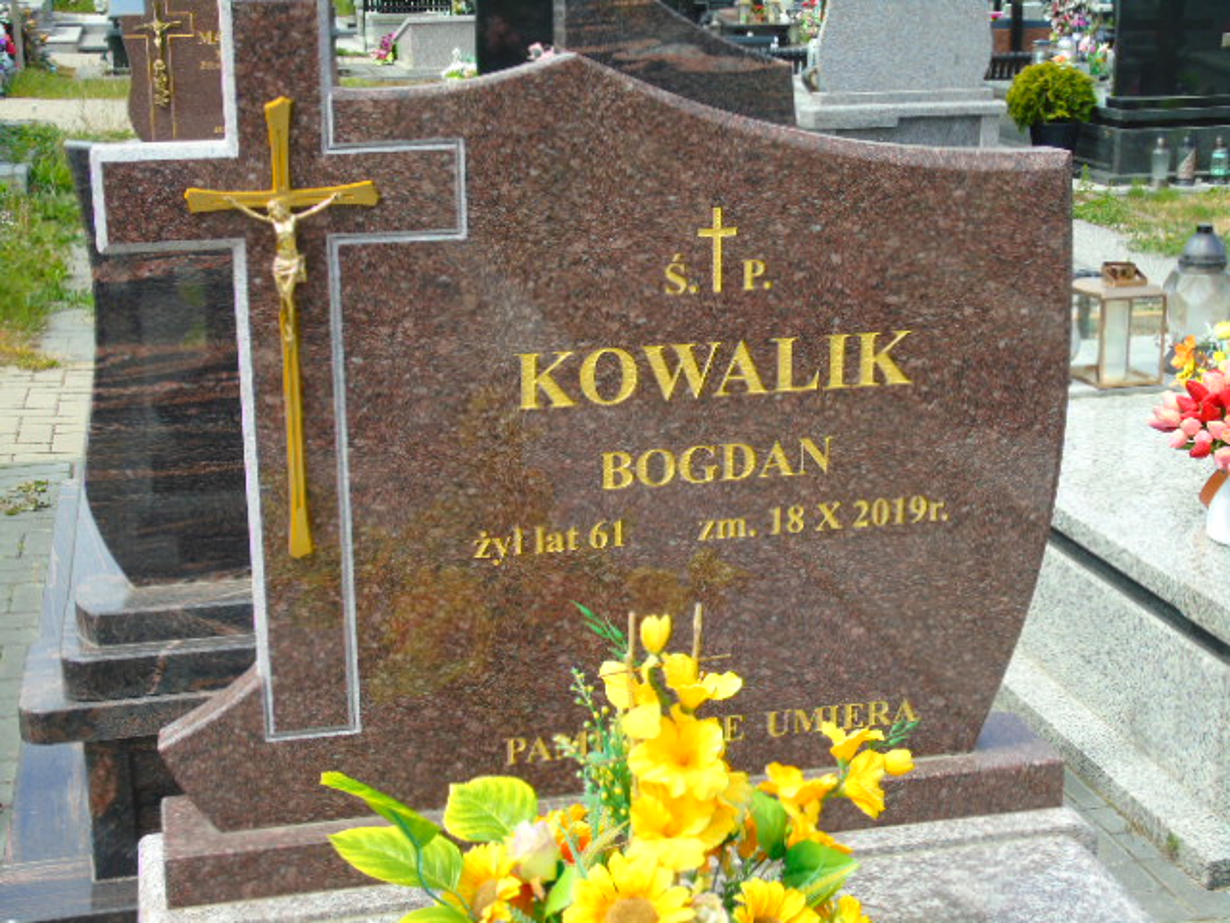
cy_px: 462
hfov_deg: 35.5
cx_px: 615
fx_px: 1919
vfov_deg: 27.0
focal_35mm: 54
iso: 80
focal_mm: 9.6
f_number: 4.3
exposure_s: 1/320
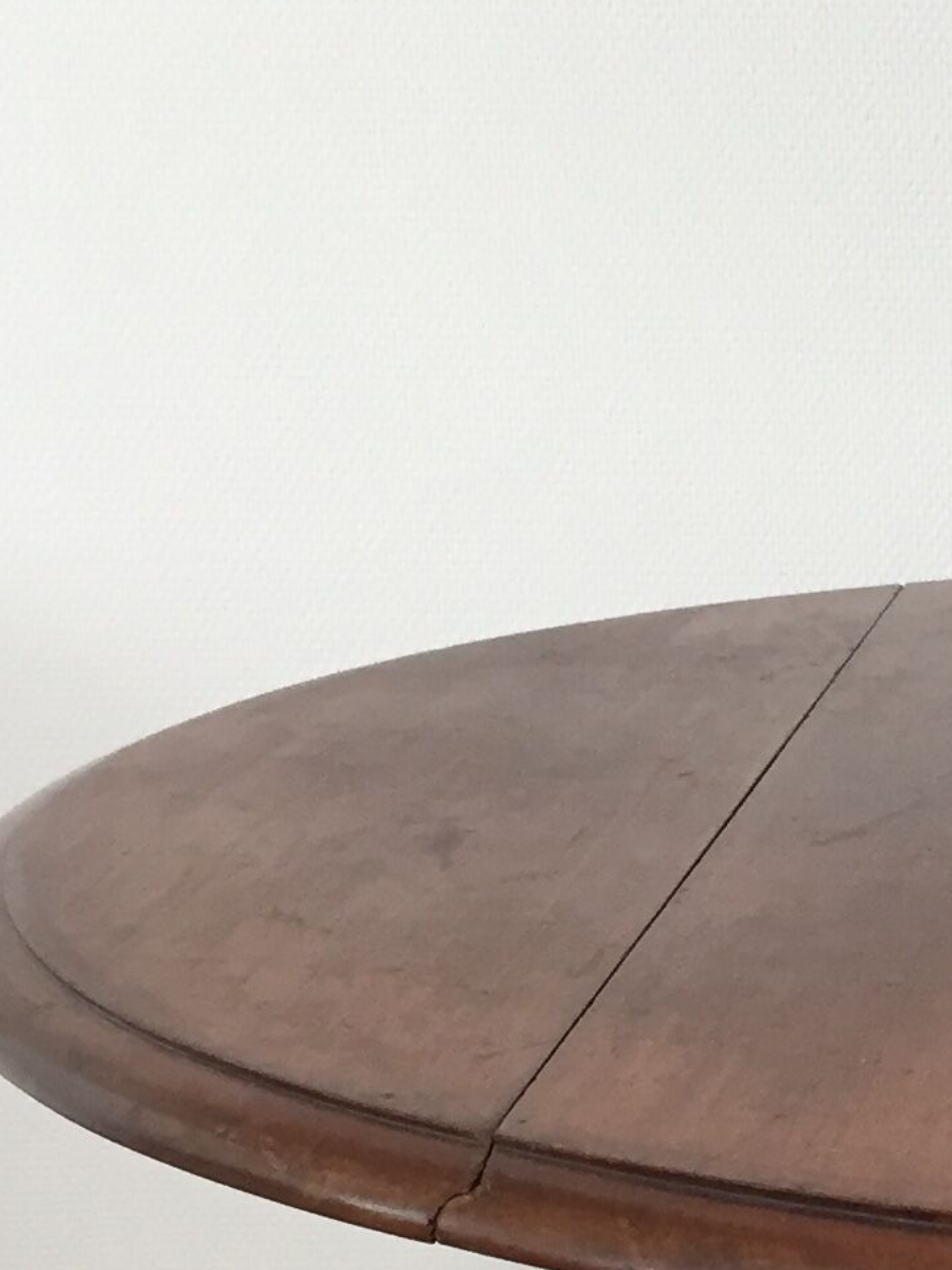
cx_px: 1412
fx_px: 3595
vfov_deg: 19.4
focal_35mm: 98
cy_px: 1299
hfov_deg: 14.2
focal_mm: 4.15
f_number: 2.2
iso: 64
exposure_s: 1/33
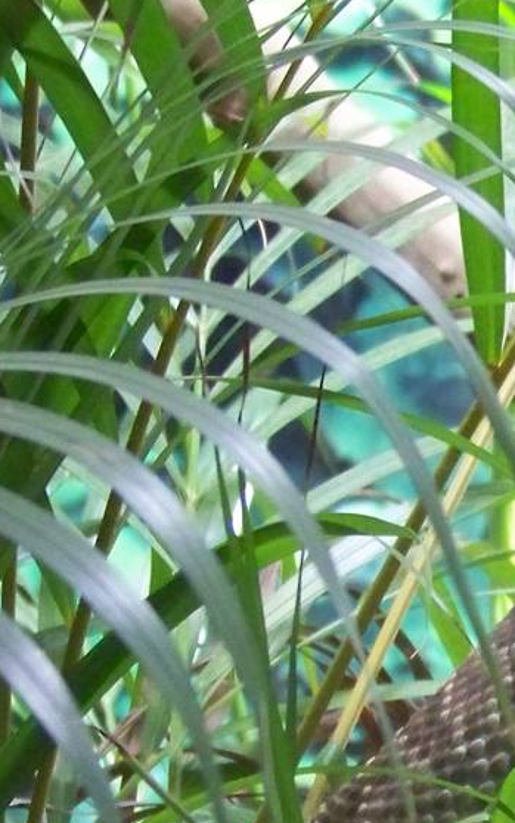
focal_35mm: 322
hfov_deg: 4.1
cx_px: 847
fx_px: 7227
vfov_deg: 6.5
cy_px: 785
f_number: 3.2
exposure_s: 1/20
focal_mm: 17.6
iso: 400
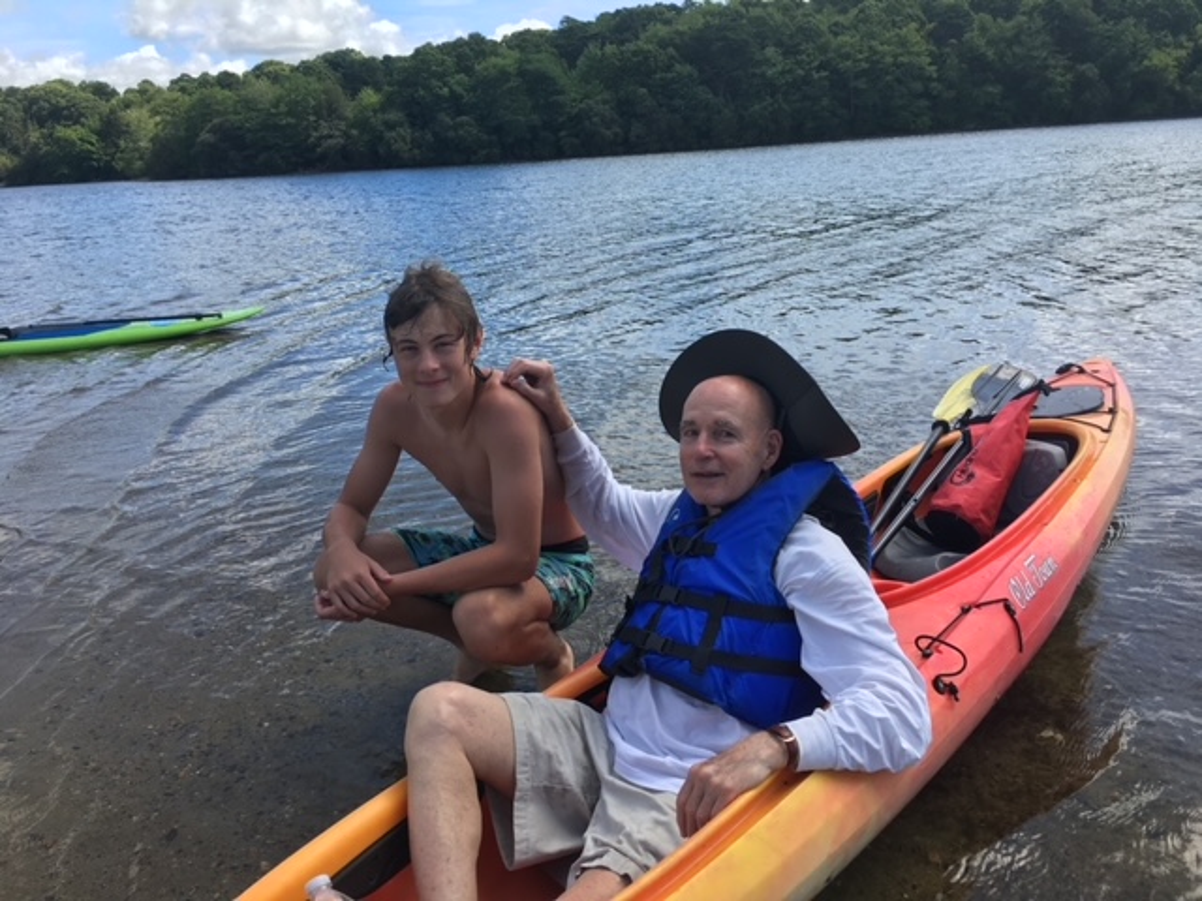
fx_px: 1007
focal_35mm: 29
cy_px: 450
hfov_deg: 61.7
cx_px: 601
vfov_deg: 48.2
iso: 25
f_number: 2.2
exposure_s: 1/769
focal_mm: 4.15
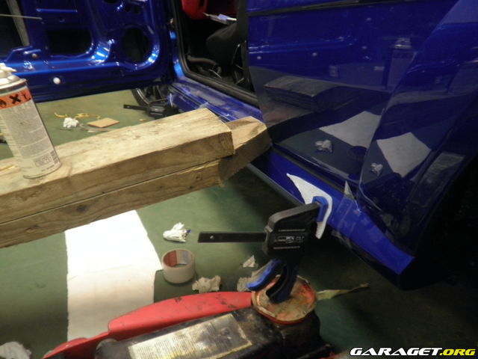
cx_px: 239
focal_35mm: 26
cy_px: 180
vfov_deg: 53.1
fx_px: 359
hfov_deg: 67.3
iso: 160
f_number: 2.6
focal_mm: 4.65
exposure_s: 1/8
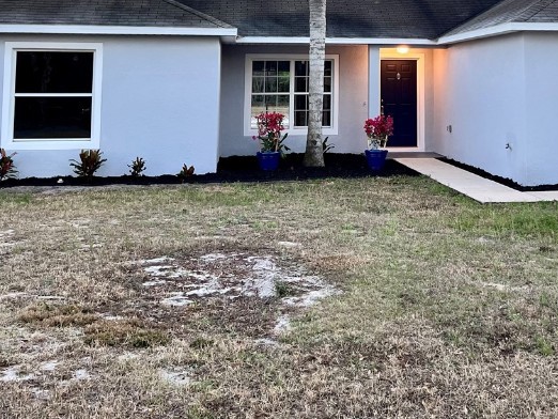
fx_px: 822
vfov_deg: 27.2
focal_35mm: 51
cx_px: 385
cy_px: 16
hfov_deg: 37.0
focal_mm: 5.7
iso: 80
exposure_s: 1/120
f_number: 1.5
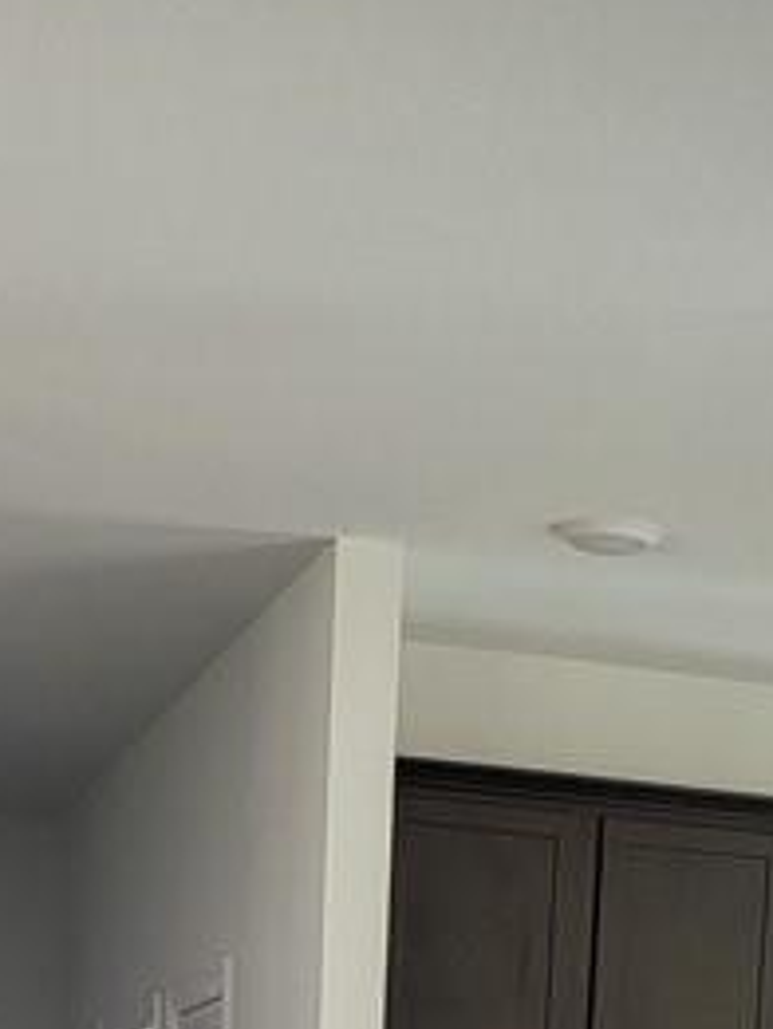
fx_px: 2796
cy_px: 1975
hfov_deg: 15.7
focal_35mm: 94
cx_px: 481
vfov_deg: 16.5
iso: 125
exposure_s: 1/120
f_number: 1.8
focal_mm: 5
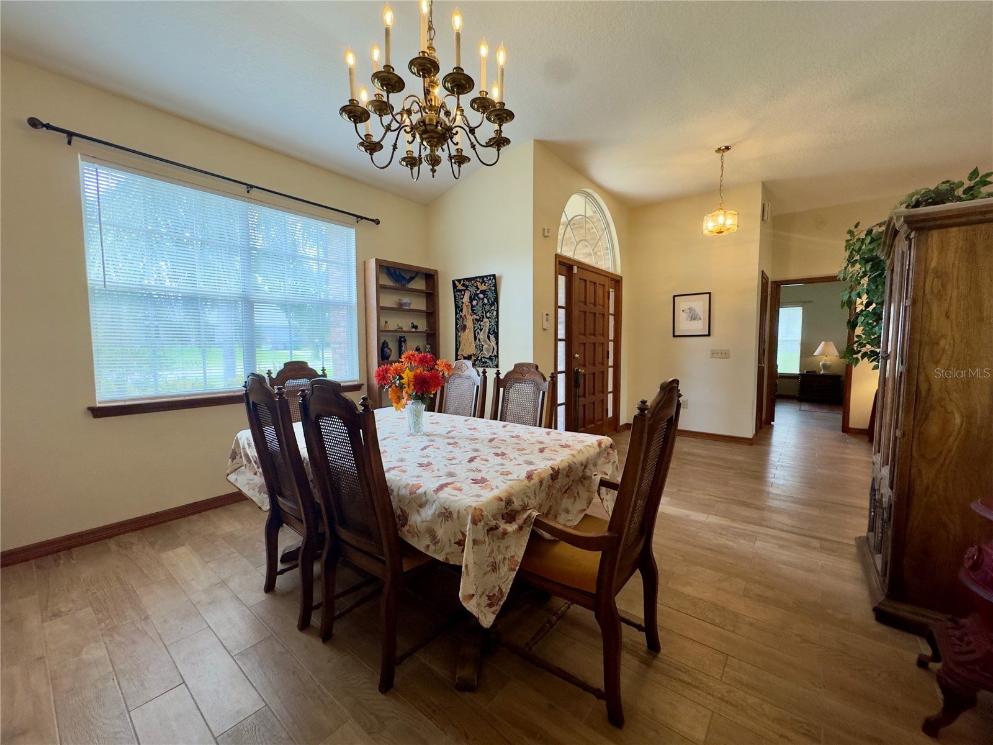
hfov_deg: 102.1
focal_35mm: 14
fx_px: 402
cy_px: 372
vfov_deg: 85.7
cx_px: 496
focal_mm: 2.22
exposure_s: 1/120
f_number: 2.2
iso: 320
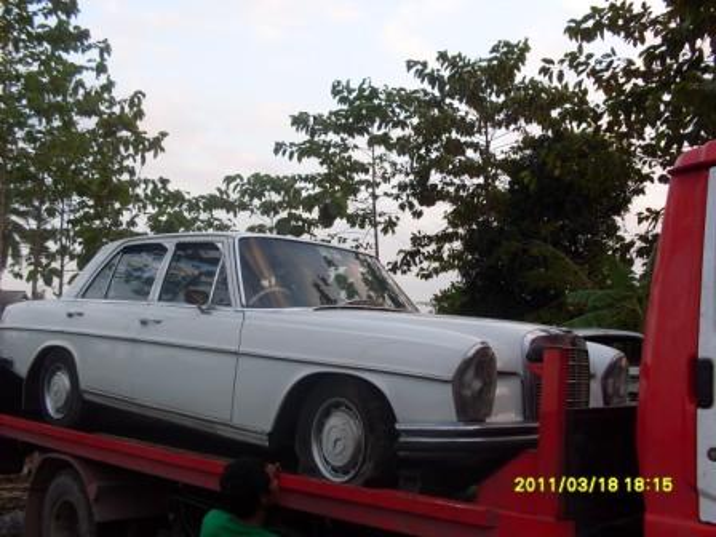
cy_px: 268
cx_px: 358
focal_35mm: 38
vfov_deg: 37.7
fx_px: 786
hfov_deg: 49.0
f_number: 2.8
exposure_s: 1/125
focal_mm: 6.3
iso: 80
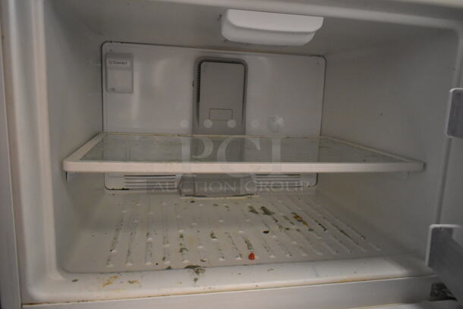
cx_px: 232
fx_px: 348
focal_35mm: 27
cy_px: 154
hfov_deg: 67.3
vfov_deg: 48.0
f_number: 3.5
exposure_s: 1/125
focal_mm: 18
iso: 4000
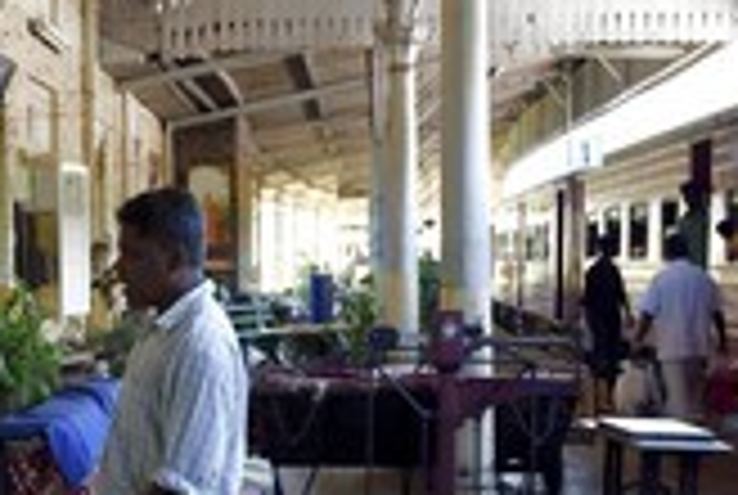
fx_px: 1417
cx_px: 202
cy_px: 310
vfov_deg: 19.8
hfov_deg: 28.8
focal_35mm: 69
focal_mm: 27
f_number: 5
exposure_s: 1/80
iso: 800
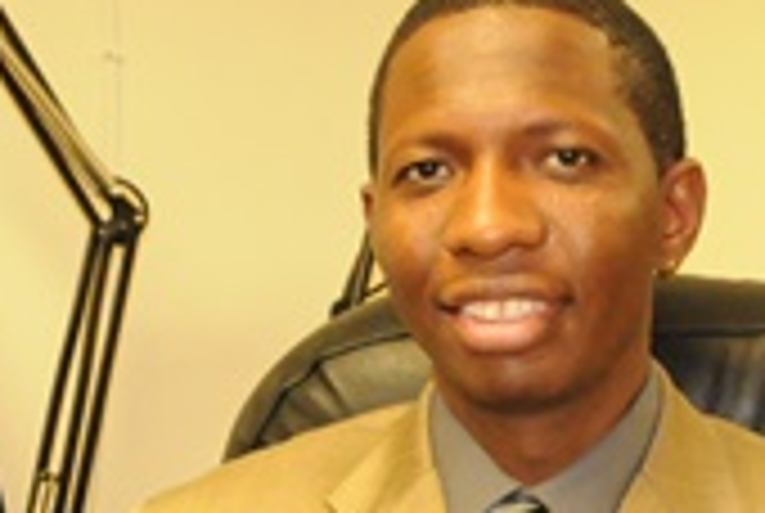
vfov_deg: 14.3
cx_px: 526
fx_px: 1911
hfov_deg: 22.5
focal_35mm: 90
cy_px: 763
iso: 3200
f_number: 4.5
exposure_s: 1/200
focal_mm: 17
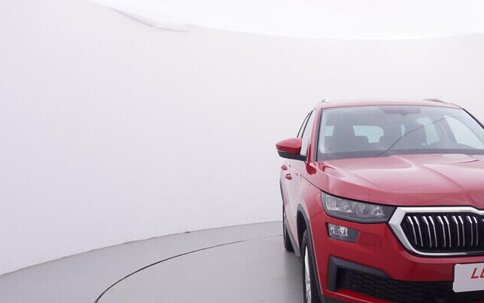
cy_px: 204
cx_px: 385
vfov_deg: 34.3
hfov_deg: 49.9
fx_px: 486
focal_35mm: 37
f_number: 5
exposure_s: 1/80
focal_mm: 15
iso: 200
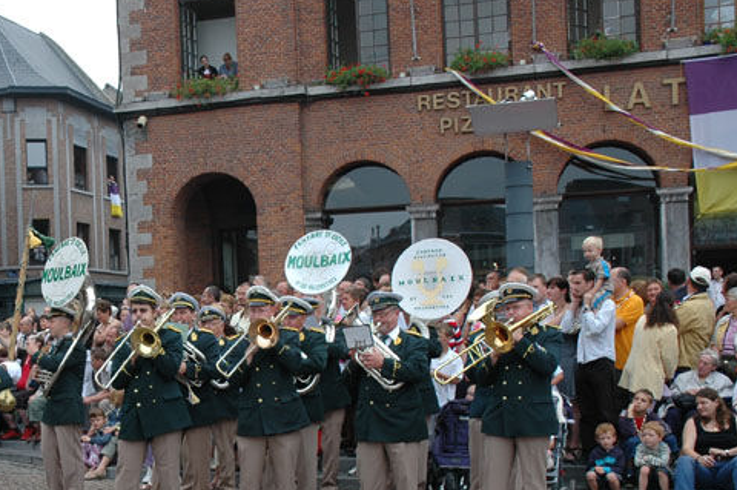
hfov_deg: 35.3
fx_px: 1125
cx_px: 164
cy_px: 375
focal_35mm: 55
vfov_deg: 24.3
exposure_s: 1/160
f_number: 6.3
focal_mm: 22
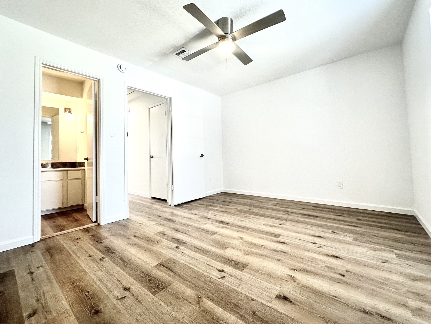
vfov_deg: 81.7
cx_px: 213
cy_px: 152
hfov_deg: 98.2
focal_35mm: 15
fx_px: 187
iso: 160
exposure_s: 1/120
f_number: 2.2
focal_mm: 2.22
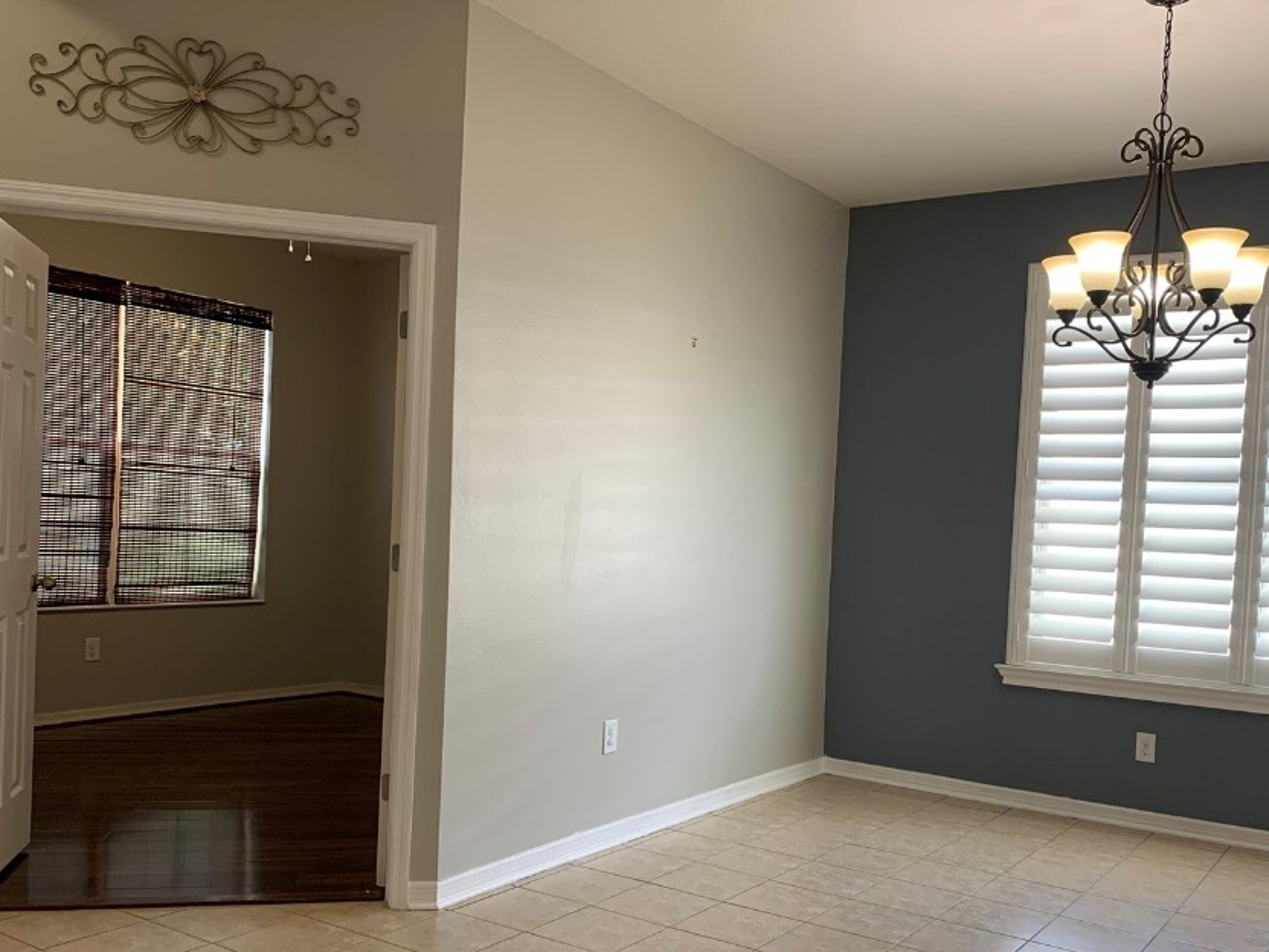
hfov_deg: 56.6
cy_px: 574
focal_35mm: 32
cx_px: 728
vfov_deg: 43.9
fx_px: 1173
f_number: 1.8
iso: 80
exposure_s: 1/120
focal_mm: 4.25
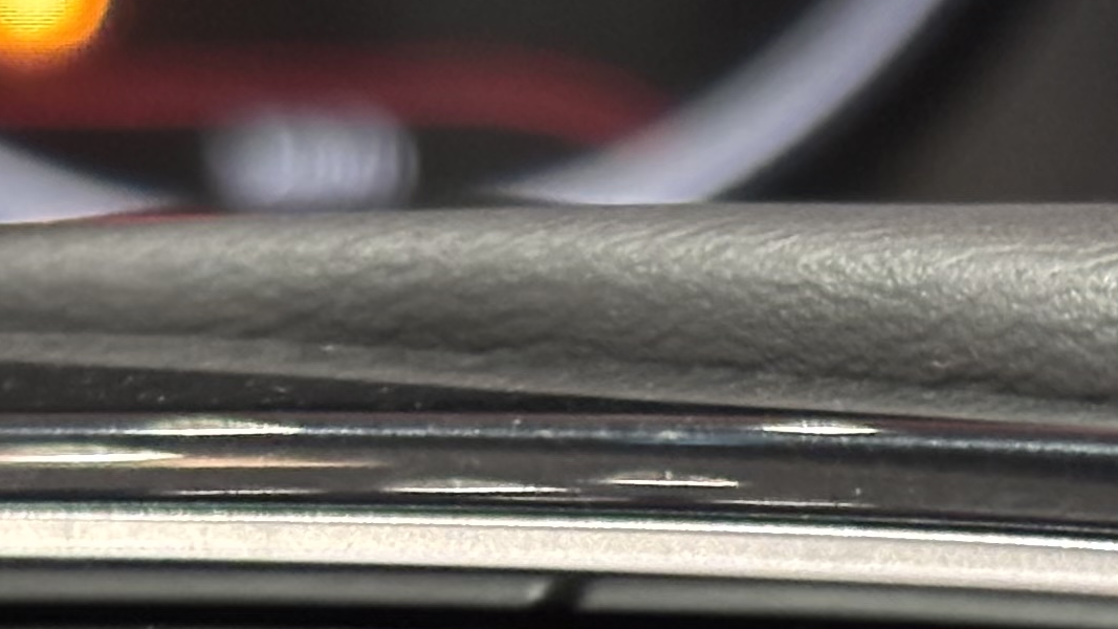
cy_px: 1184
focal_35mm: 214
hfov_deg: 10.0
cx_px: 965
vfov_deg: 5.6
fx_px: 6344
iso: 400
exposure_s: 1/18
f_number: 1.6
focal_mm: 5.96
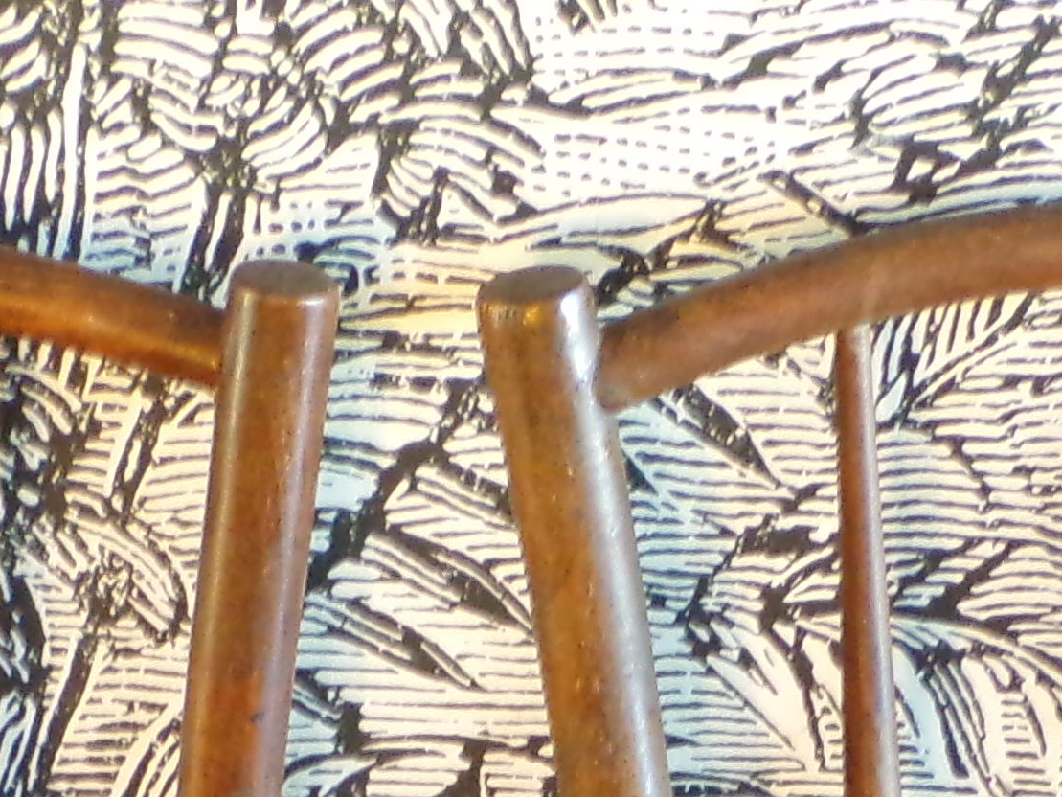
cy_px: 1641
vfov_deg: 10.2
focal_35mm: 133
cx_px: 594
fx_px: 4081
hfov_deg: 14.8
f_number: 3.2
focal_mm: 5.8
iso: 400
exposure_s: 1/13
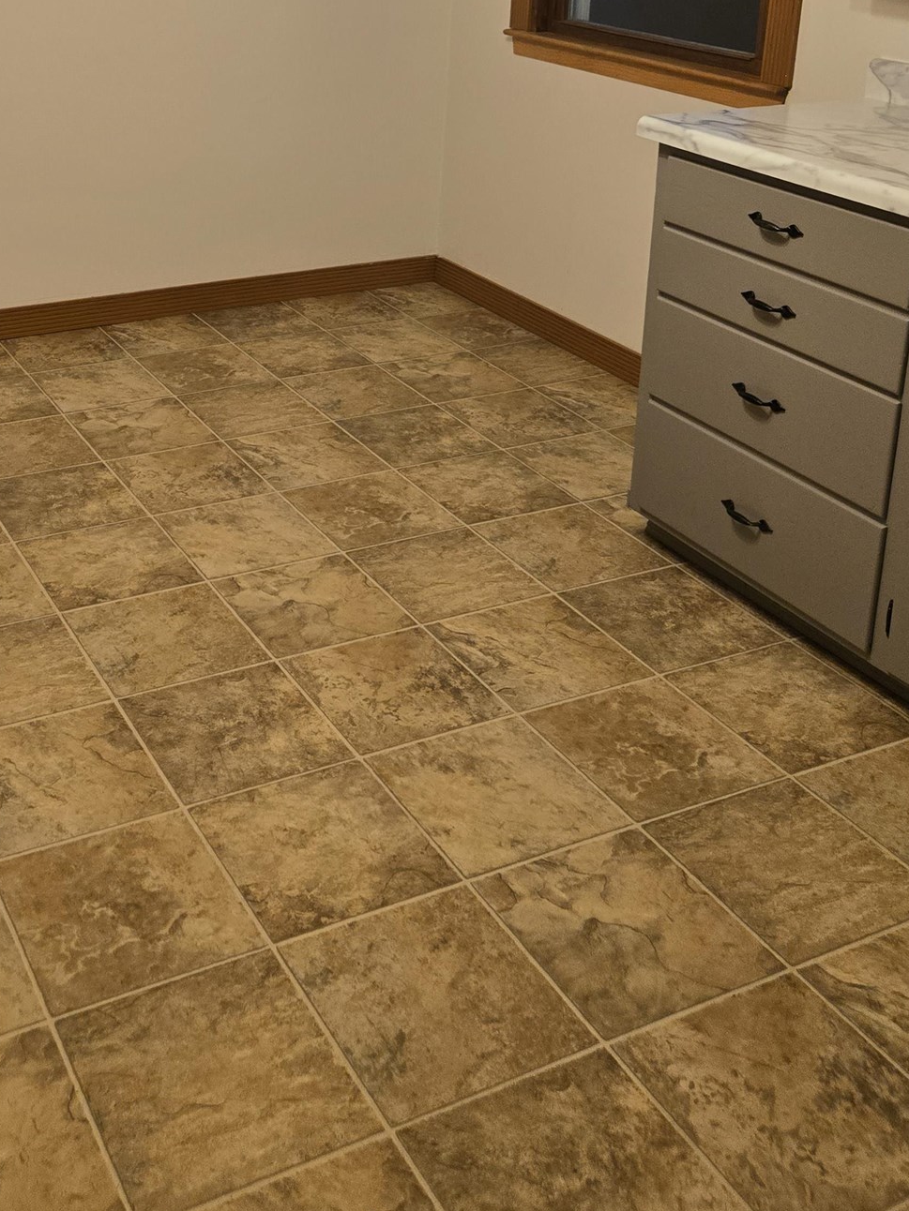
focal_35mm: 41
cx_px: 271
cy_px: 201
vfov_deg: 43.1
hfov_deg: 34.7
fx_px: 1436
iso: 320
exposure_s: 1/120
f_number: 1.8
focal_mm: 5.4
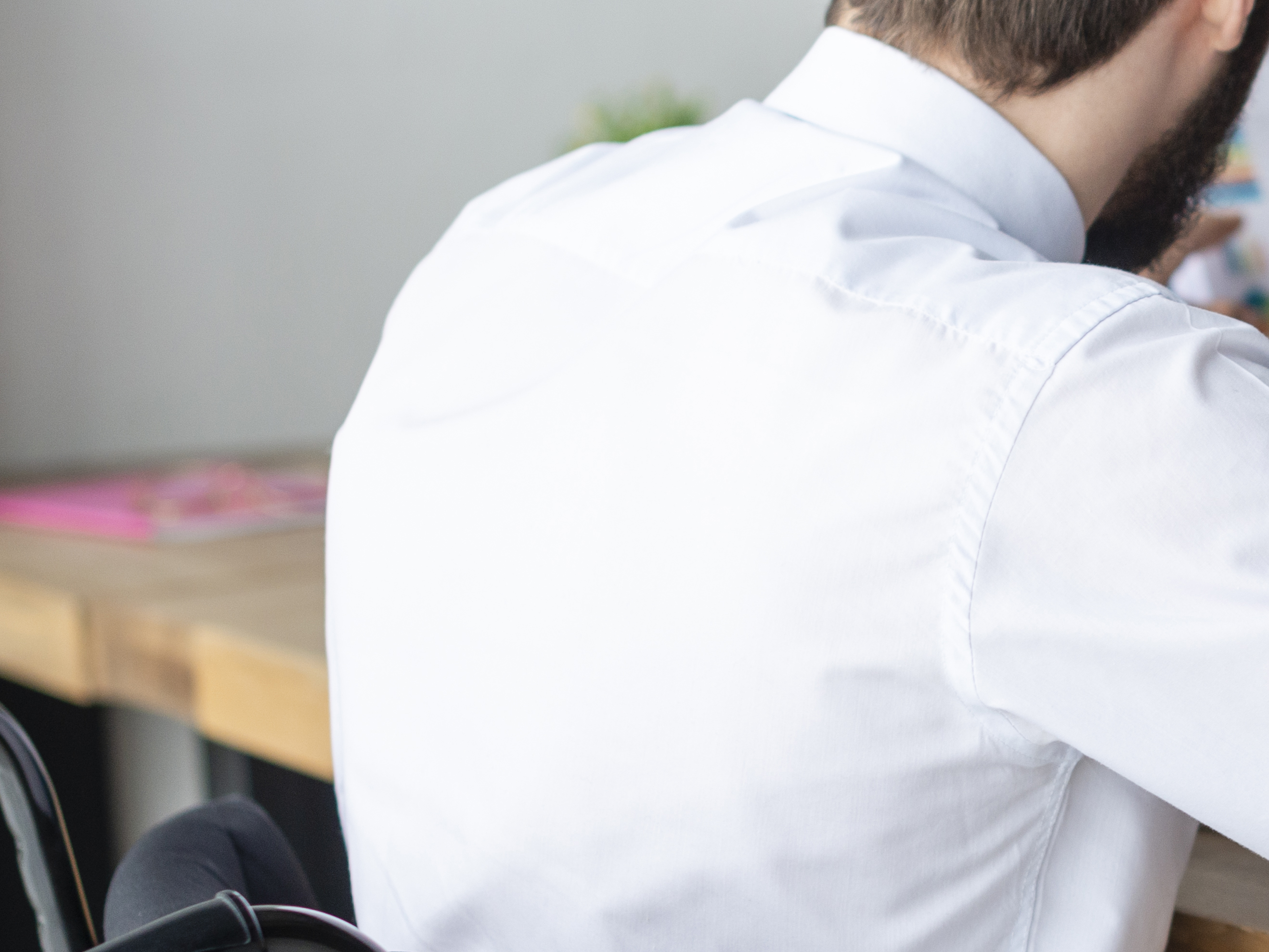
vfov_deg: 11.3
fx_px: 4802
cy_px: 466
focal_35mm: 131
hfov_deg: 14.6
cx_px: 1505
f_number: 2.8
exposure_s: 1/160
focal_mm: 50
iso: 320
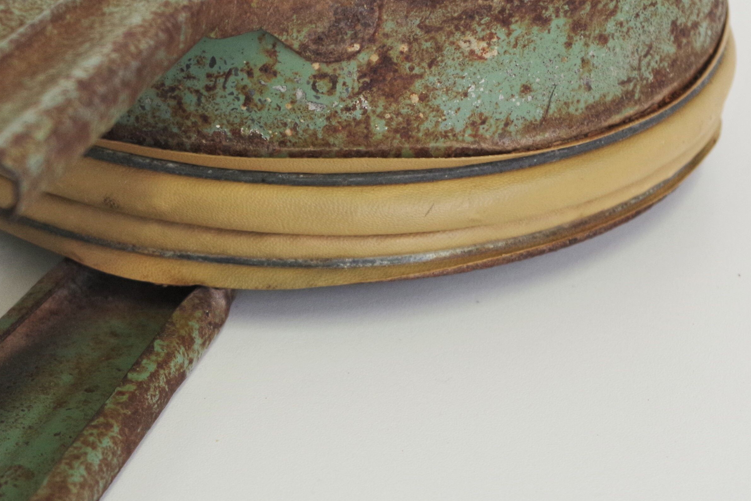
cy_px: 121
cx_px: 166
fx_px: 2274
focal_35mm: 109
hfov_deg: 18.6
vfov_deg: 12.5
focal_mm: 30.63
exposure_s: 1/60
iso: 400
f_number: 4
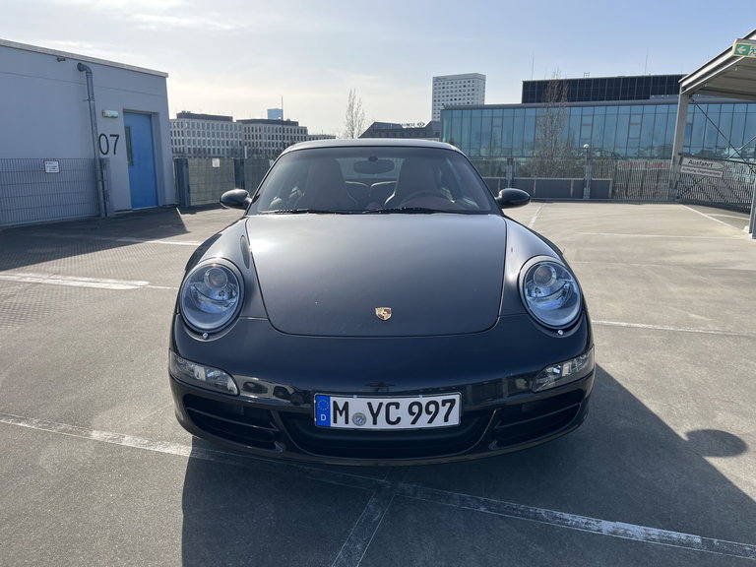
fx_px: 568
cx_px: 378
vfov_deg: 53.1
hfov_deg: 67.3
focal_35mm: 26
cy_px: 284
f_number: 1.6
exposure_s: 1/1862
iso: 50
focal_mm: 5.1
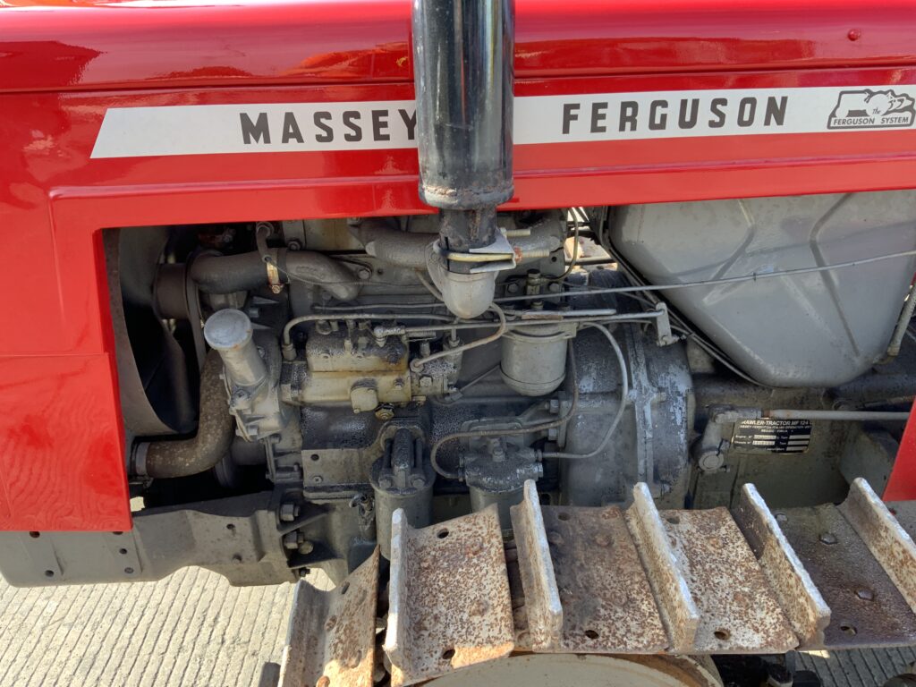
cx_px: 458
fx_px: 767
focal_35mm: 29
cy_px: 344
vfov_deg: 48.2
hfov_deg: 61.7
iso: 20
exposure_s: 1/122
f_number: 1.8
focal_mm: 3
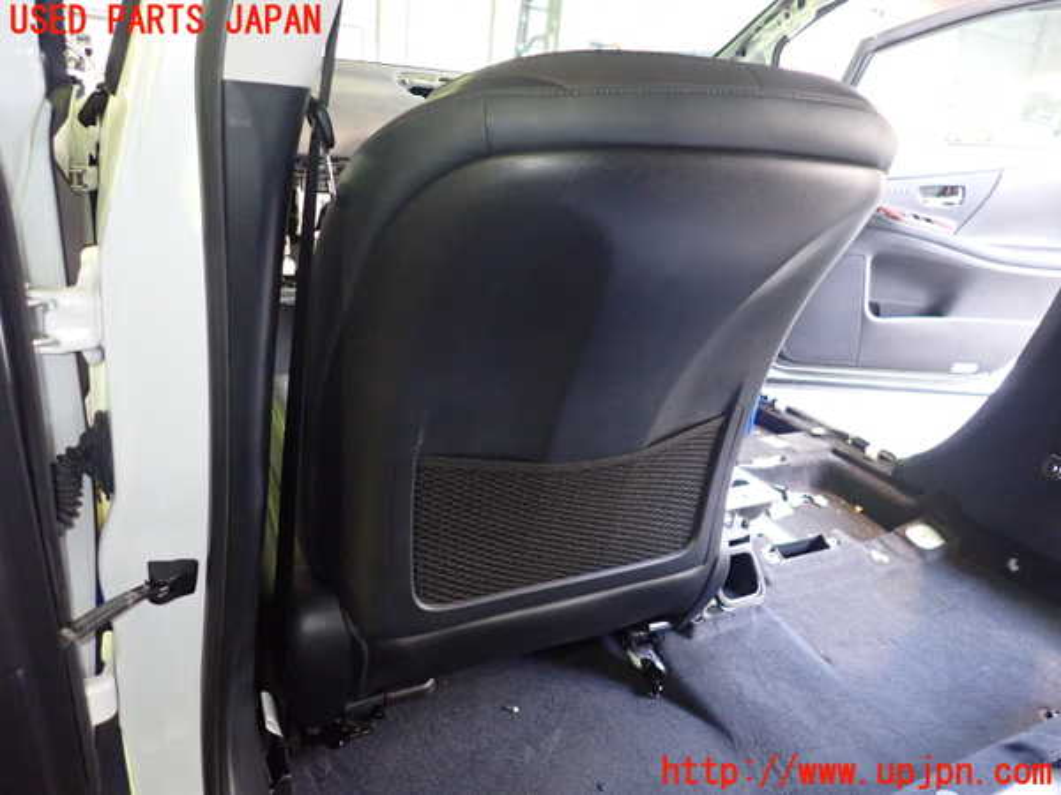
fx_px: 766
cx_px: 530
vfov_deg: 54.9
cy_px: 398
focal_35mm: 25
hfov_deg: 69.4
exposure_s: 1/30
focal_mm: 4.5
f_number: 2
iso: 800
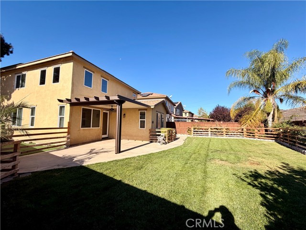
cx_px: 153
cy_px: 115
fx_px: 124
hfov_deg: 102.1
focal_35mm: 14
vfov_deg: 85.7
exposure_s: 1/770
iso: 25
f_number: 2.2
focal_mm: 2.22
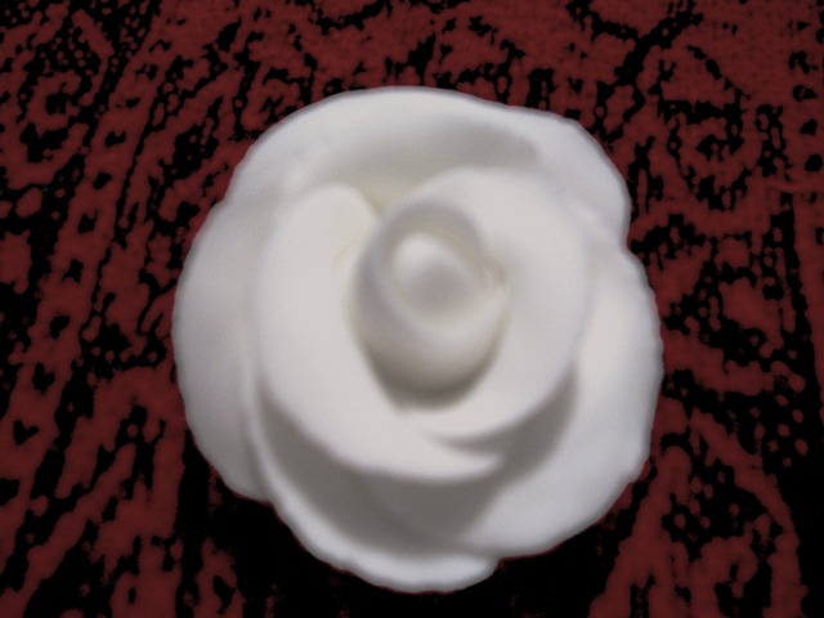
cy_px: 309
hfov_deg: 54.0
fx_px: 809
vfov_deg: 41.8
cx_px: 412
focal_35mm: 34
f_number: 2.7
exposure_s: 1/31.3
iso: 160
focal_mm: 5.6
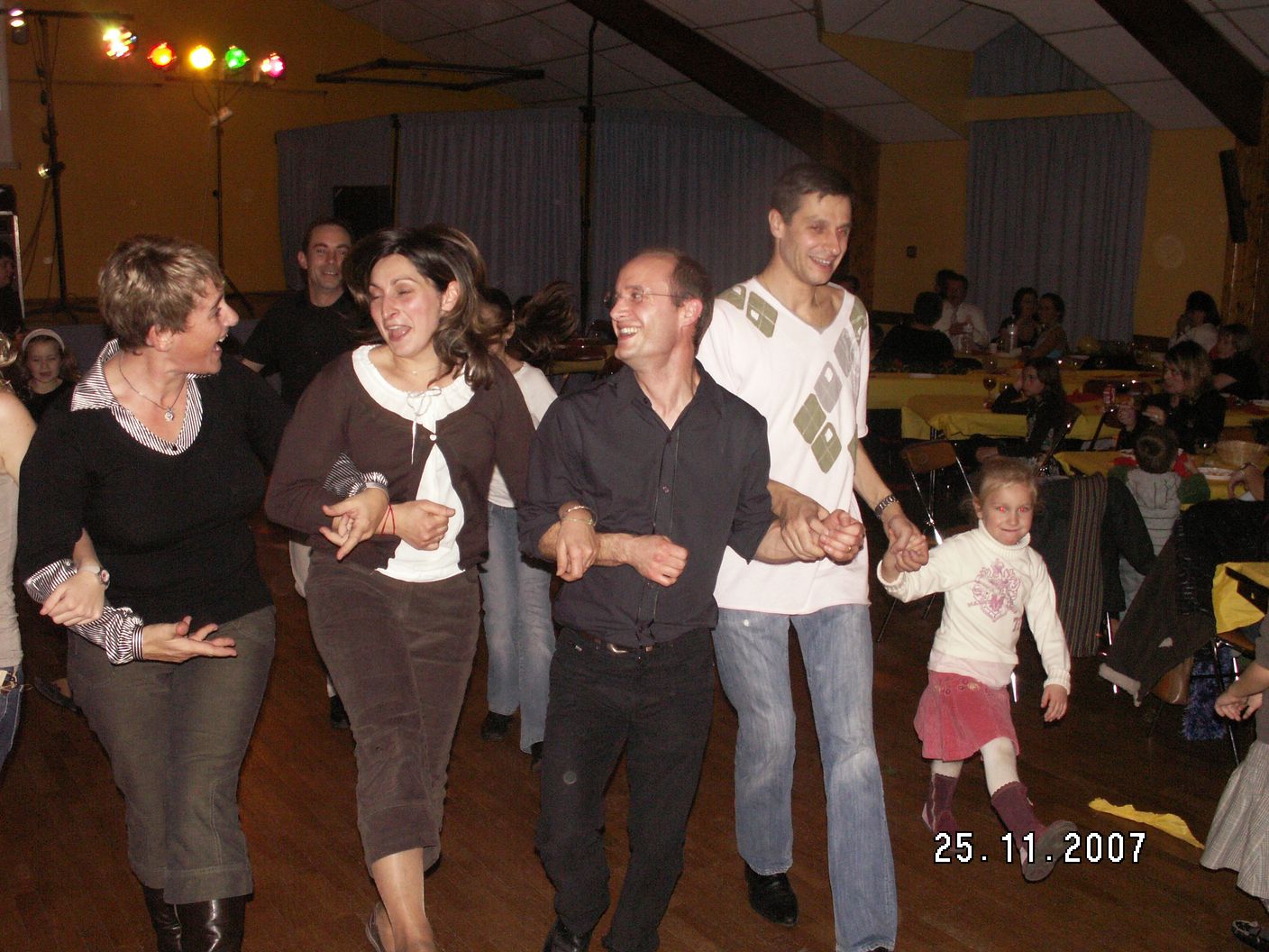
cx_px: 634
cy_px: 476
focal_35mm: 35
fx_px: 1283
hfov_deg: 52.6
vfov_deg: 40.7
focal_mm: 5.86
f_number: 2.8
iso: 160
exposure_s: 1/40
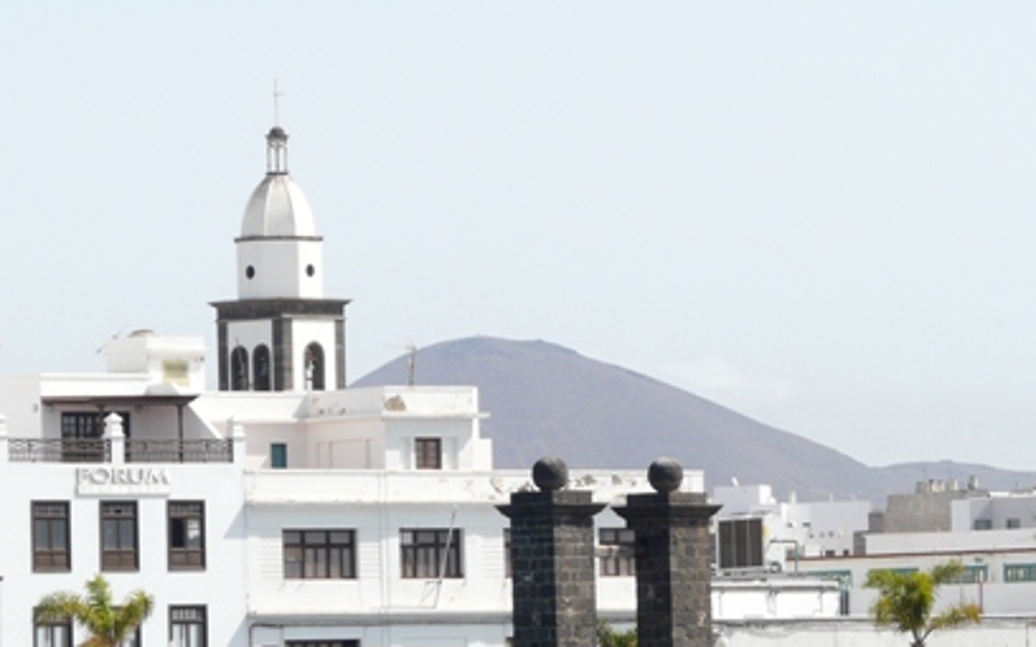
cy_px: 619
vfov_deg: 4.9
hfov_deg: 7.9
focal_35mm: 267
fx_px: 7539
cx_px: 443
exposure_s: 1/400
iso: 100
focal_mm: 25.3
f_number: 5.6
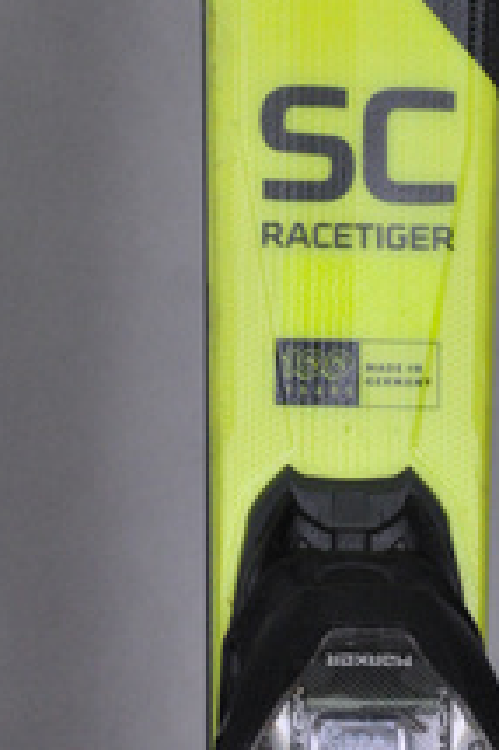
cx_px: 85
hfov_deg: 4.2
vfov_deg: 6.3
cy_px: 223
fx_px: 6852
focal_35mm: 329
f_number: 9.5
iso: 3200
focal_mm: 105
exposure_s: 1/125
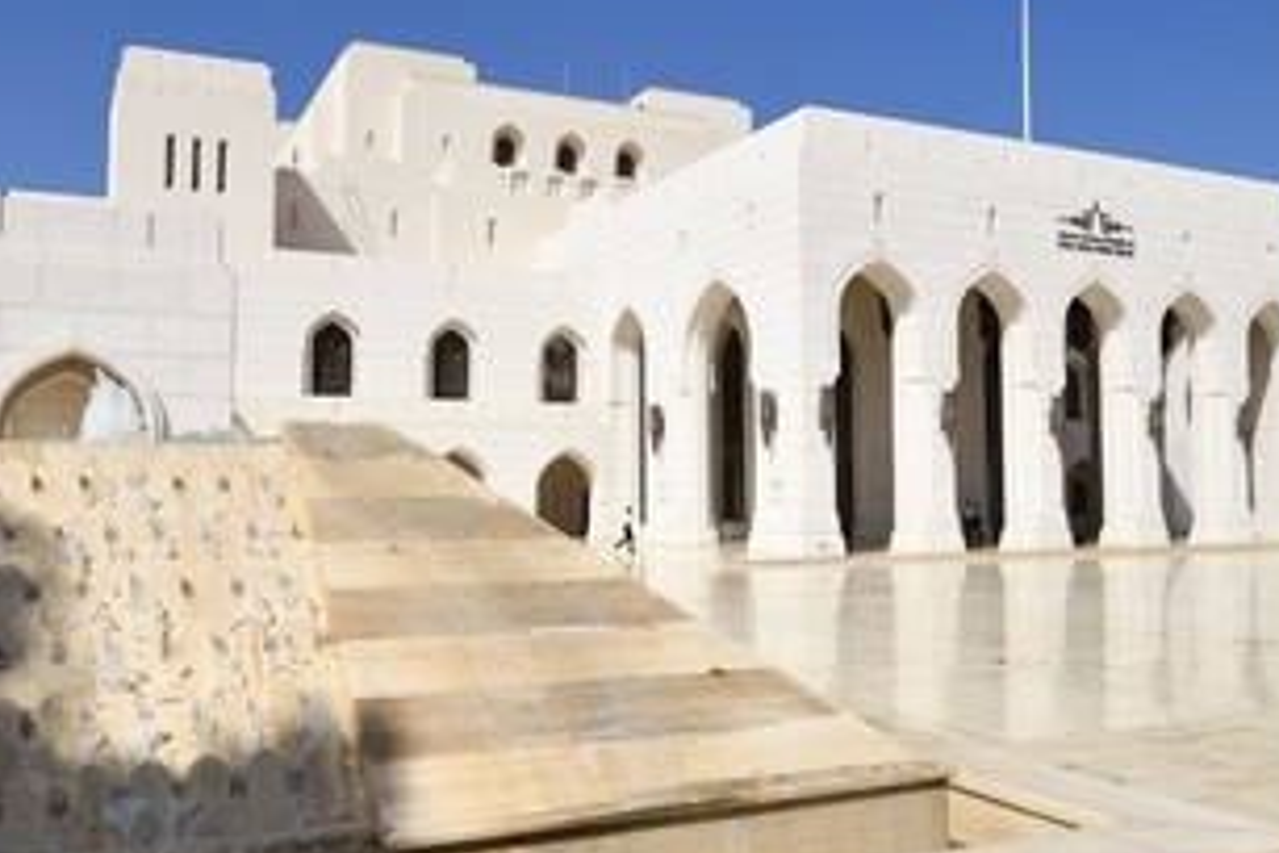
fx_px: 1172
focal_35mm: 33
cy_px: 414
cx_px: 608
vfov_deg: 40.0
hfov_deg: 57.2
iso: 200
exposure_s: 1/640
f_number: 11
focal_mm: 24
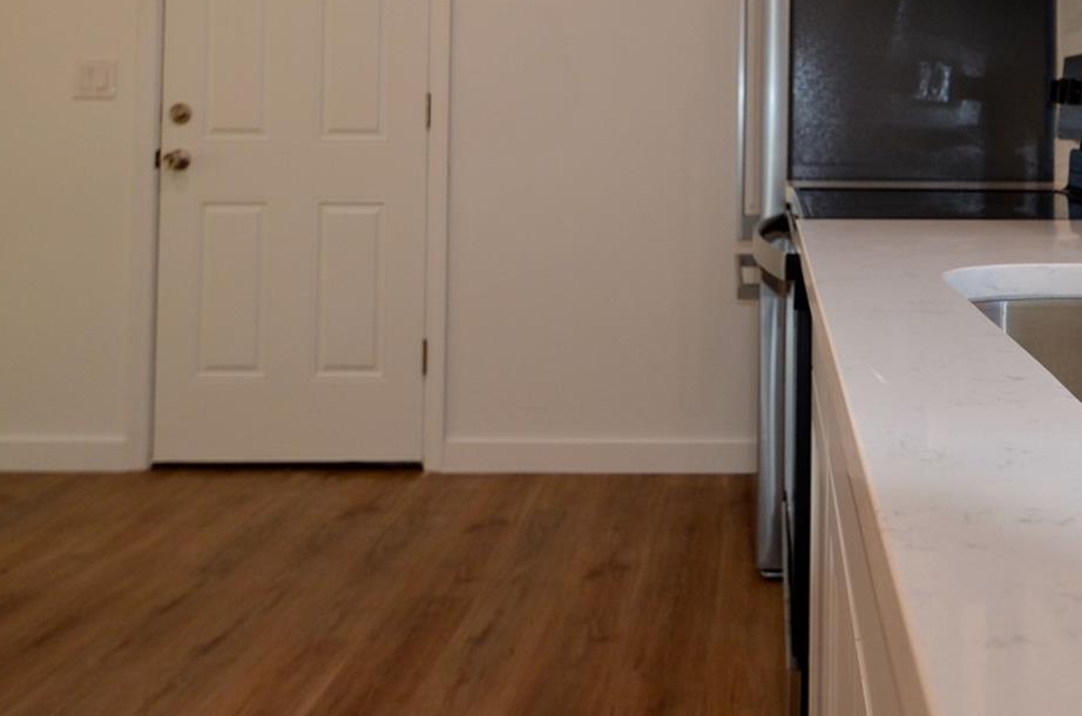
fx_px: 1199
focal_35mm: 40
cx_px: 817
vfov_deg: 31.6
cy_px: 70
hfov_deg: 46.7
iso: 280
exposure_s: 1/125
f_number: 3.8
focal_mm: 12
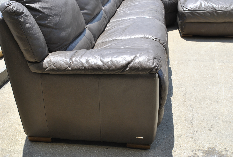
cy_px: 78
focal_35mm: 45
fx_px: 292
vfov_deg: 30.0
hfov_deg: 43.5
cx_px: 116
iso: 100
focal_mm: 30
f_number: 13
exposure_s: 1/100
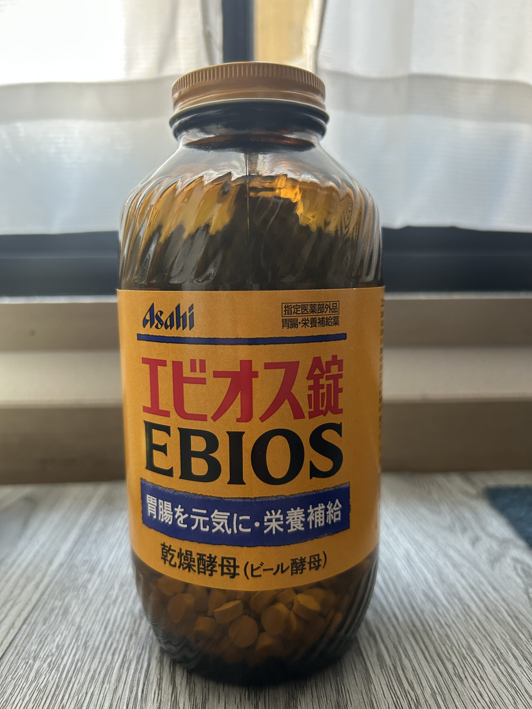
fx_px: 533
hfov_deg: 53.1
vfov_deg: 67.3
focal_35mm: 26
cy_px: 354
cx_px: 266
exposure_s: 1/60
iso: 250
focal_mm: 5.7
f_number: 1.5
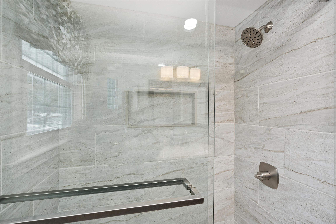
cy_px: 112
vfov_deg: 73.7
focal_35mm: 16
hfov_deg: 96.7
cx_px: 168
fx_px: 149
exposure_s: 1/13
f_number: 9
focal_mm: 16
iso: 400
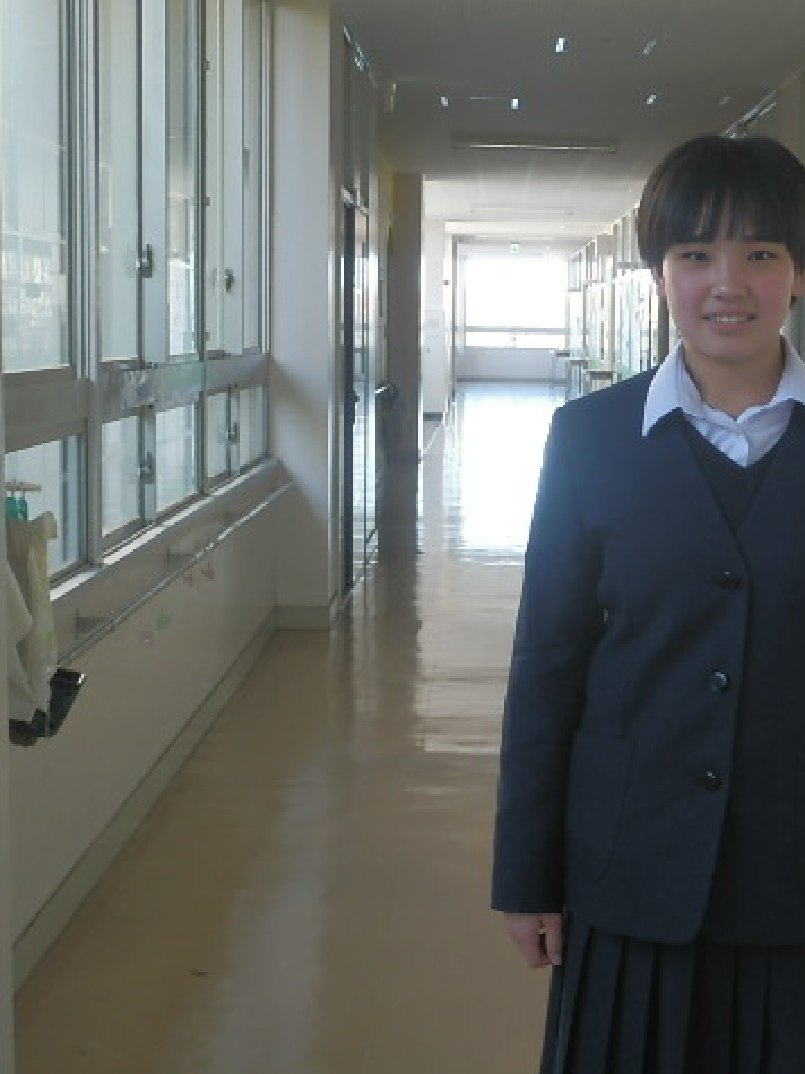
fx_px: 1923
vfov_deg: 31.2
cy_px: 536
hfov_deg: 23.2
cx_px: 687
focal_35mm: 62
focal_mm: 8.3
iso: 160
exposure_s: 1/50
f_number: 4.2
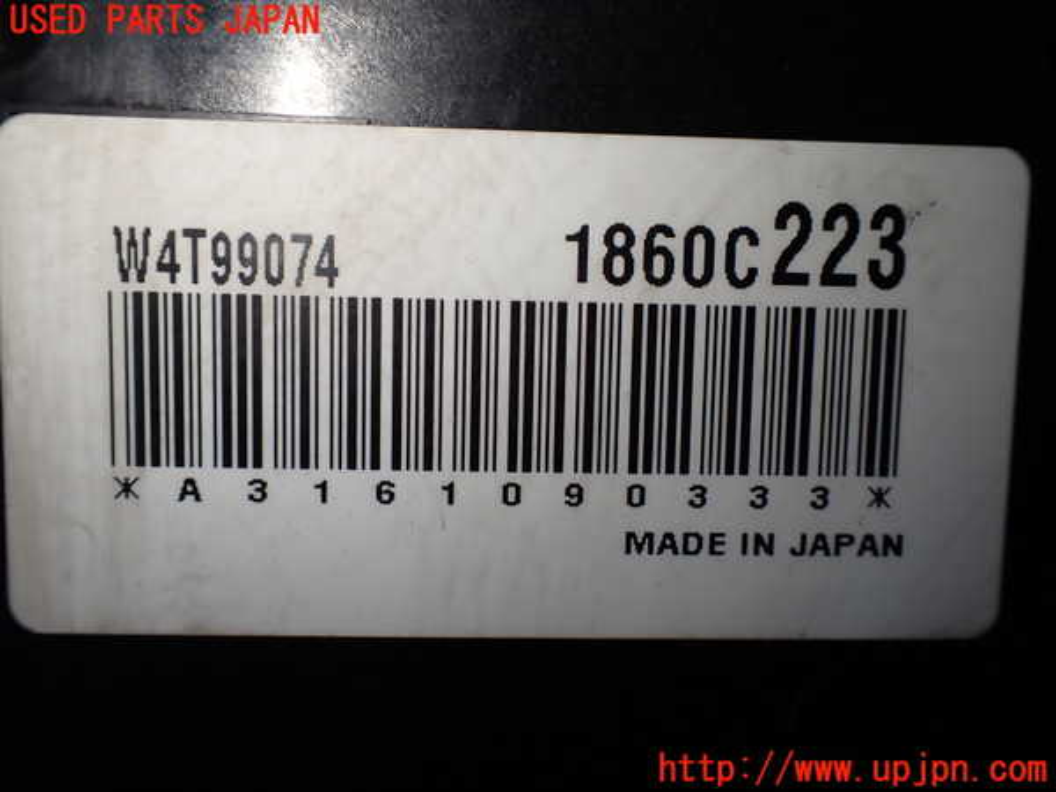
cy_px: 396
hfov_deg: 60.0
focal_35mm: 30
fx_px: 915
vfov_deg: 46.8
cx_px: 528
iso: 100
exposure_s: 1/200
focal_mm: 5.4
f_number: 2.3
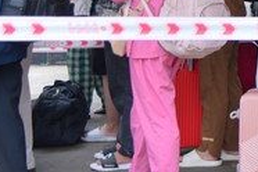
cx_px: 431
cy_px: -71
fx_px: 1204
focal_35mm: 168
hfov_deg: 11.5
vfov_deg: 8.0
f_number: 5
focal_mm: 48
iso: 100
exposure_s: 1/160
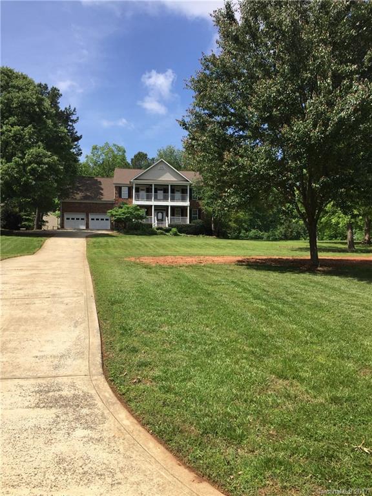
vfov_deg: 61.7
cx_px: 186
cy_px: 248
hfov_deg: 48.2
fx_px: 416
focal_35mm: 29
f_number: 2.2
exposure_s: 1/1883
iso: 32
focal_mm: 4.15
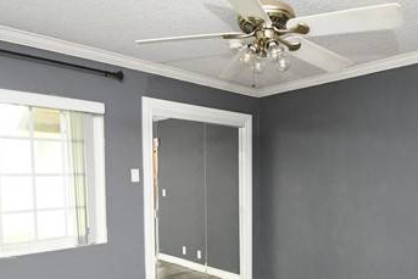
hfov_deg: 64.6
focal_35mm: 28
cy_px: 203
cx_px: 260
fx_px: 325
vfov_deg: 45.1
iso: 4000
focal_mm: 10
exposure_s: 1/60
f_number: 5.6
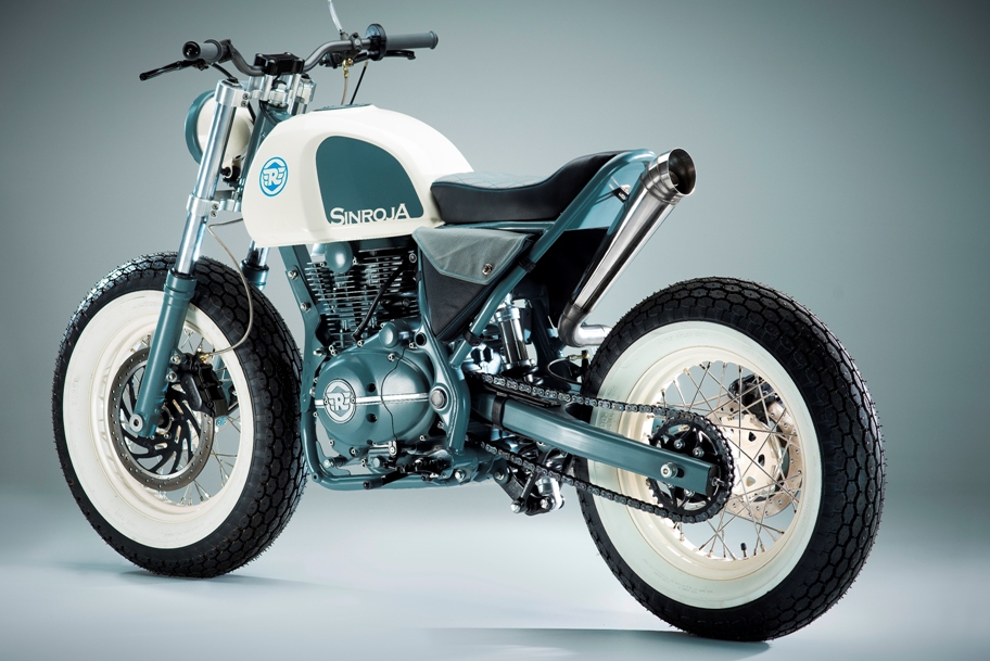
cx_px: 481
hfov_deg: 15.0
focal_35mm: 137
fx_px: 3769
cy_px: 325
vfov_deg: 10.0
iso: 50
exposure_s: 1/200
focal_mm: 125
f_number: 6.3
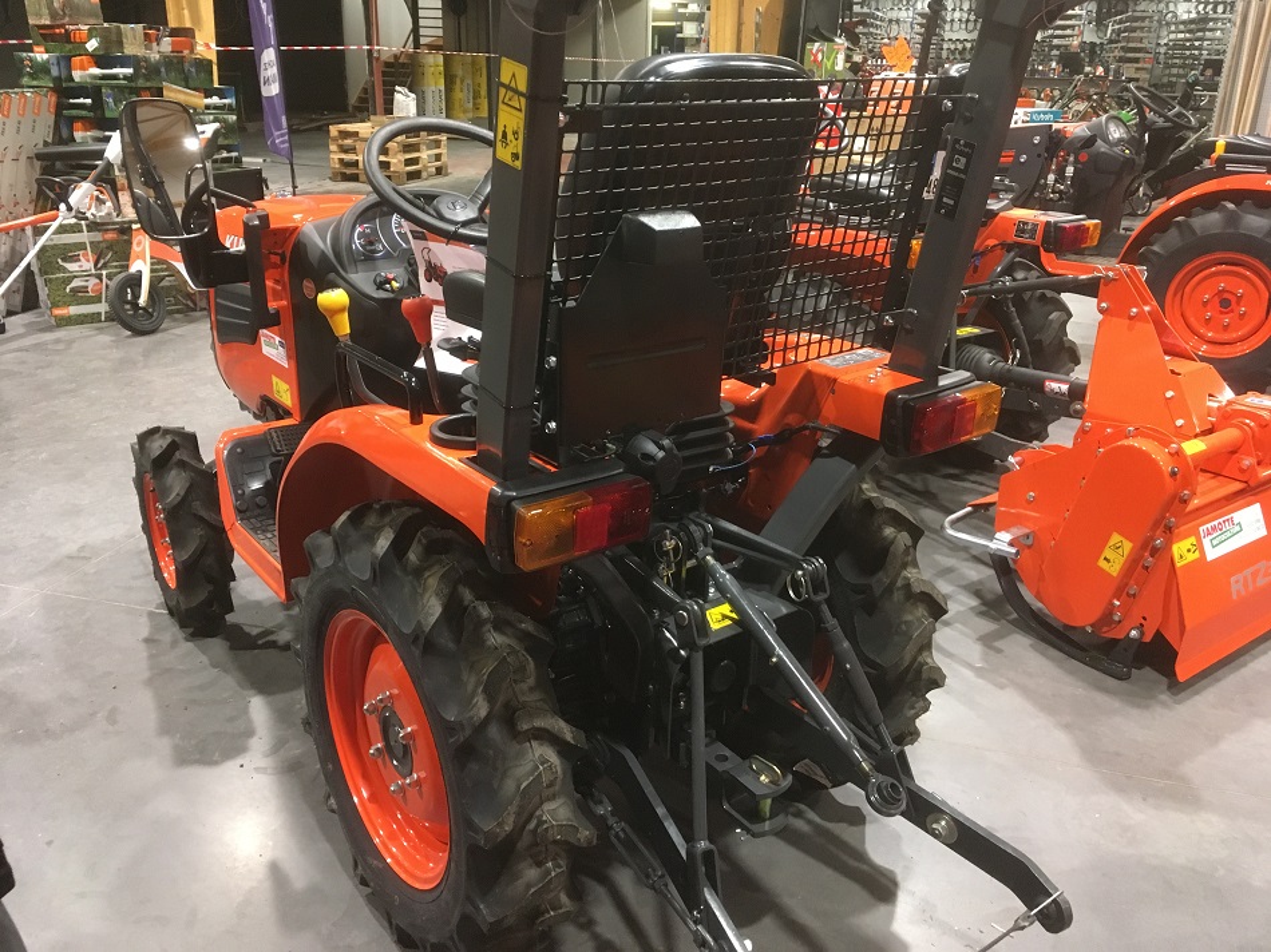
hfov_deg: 61.7
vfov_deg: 48.2
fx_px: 1065
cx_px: 636
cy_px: 476
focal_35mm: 29
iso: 200
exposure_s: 1/25
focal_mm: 4.15
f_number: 2.2
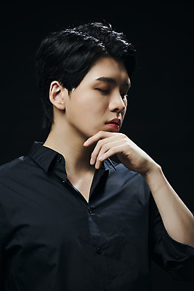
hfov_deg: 6.9
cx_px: 97
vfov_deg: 10.3
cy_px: 146
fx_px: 1615
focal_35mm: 200
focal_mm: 200
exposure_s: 1/125
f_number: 4
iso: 64
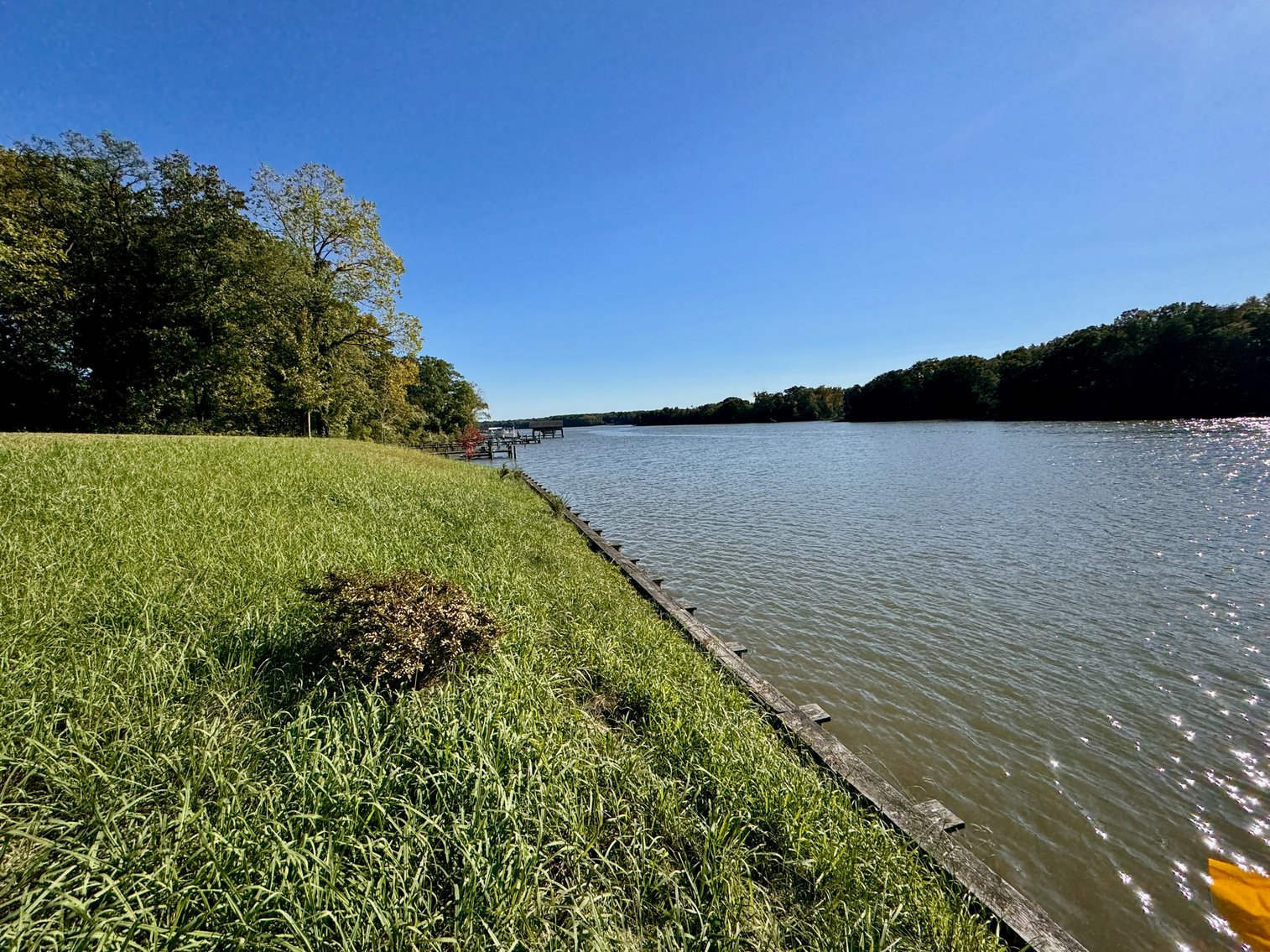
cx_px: 635
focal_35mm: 14
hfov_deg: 102.1
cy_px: 476
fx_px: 514
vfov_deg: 85.7
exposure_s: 1/2770
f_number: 2.2
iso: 50
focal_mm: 2.22
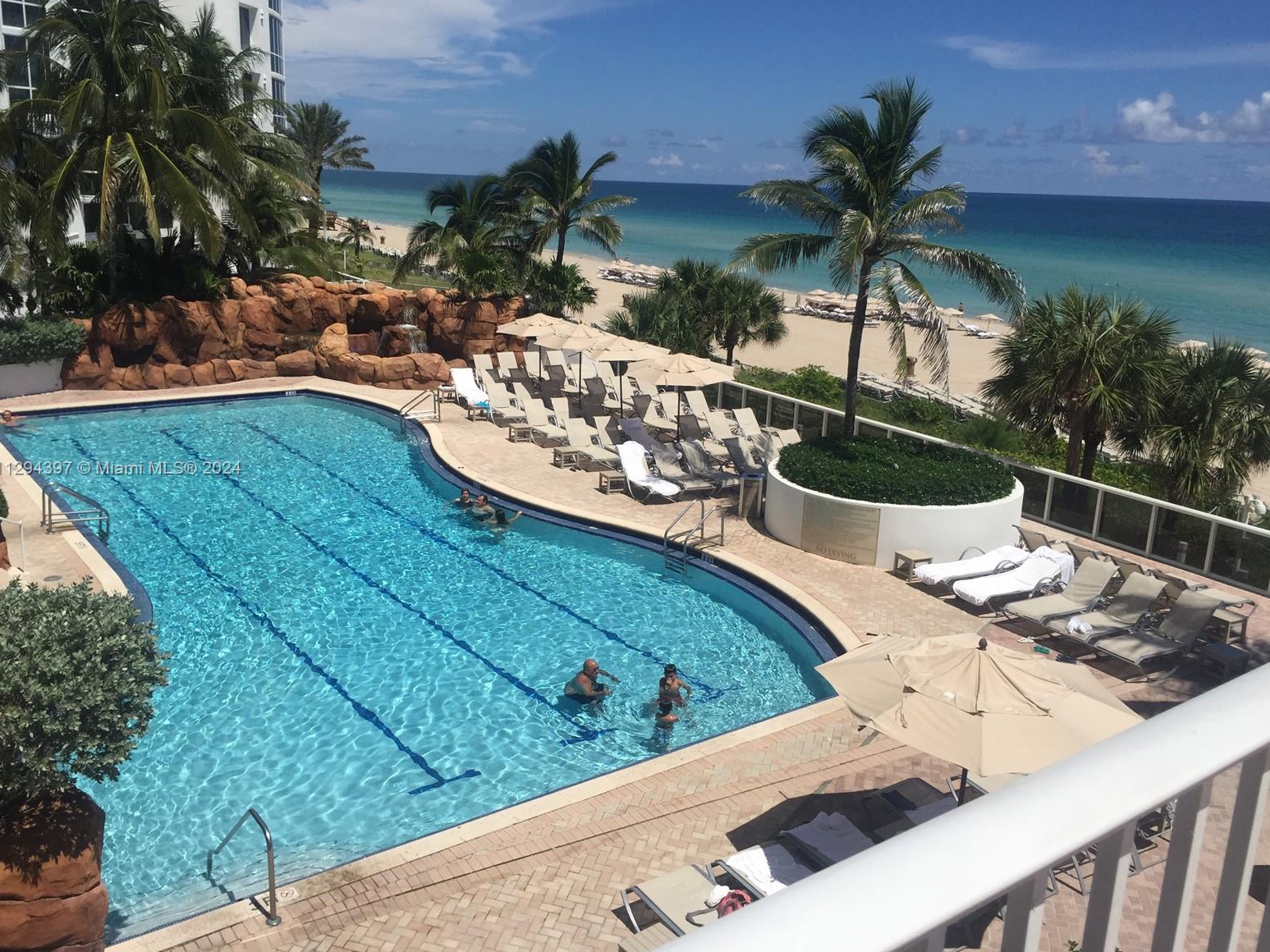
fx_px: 1101
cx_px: 635
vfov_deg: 46.8
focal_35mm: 30
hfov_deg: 60.0
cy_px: 469
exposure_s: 1/4405
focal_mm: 4.15
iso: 32
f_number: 2.2
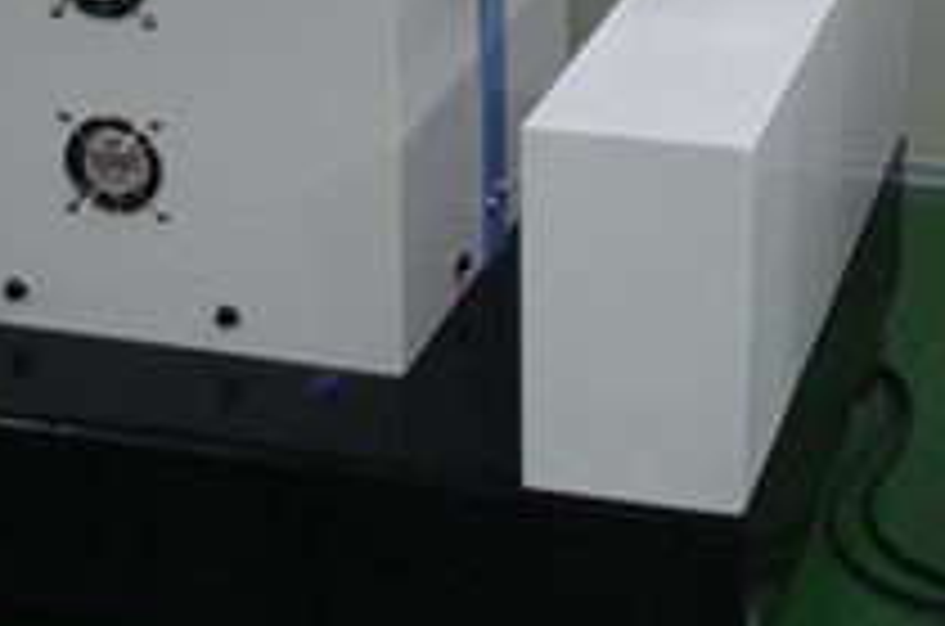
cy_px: -25
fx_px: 2698
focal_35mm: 103
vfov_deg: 13.0
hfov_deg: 19.8
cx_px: 644
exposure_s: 1/8
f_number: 3
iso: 100
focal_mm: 24
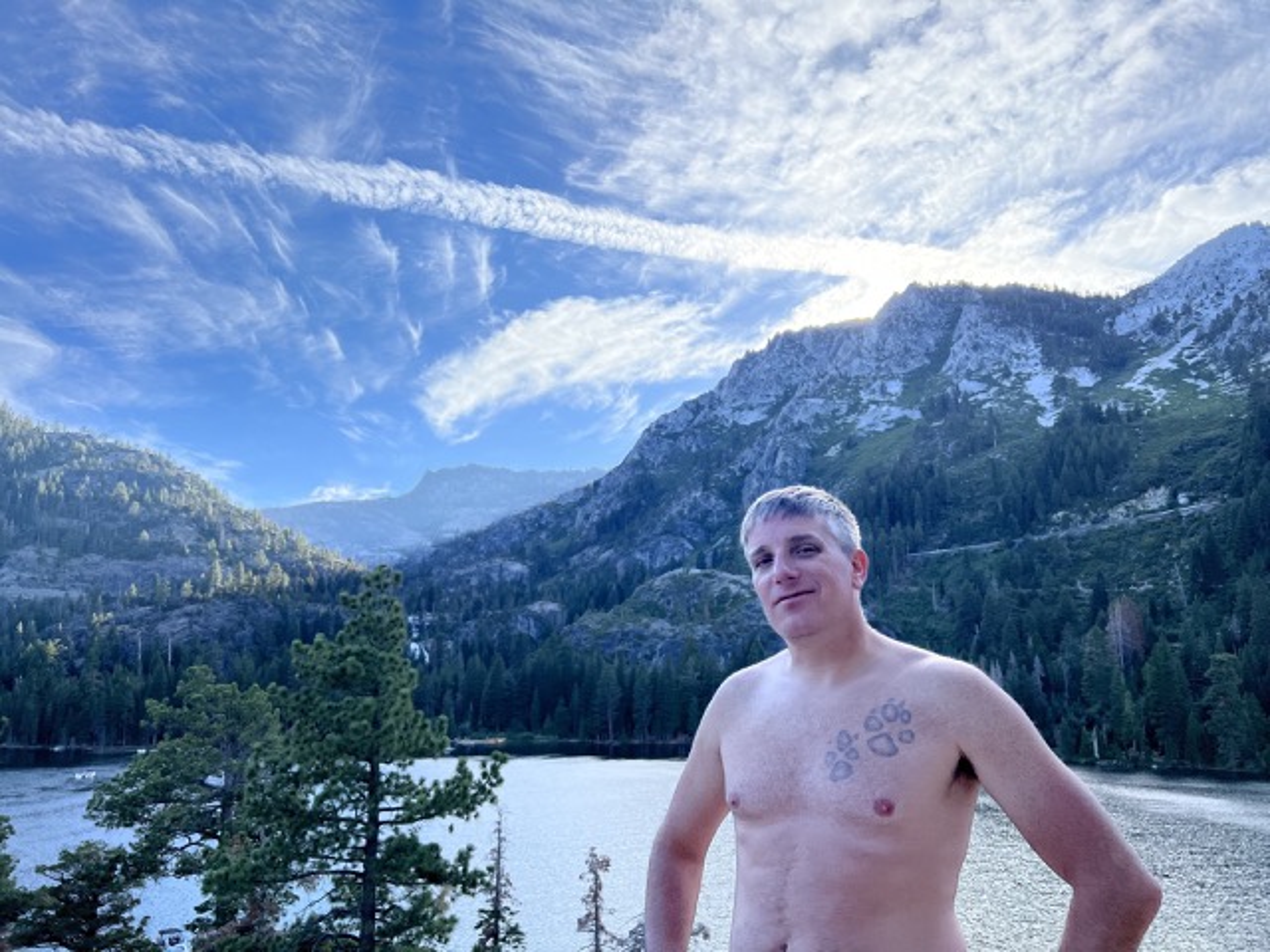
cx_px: 635
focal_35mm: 26
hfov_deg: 67.3
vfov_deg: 53.1
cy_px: 476
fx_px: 954
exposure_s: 1/2994
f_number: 1.5
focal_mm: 5.7
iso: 50
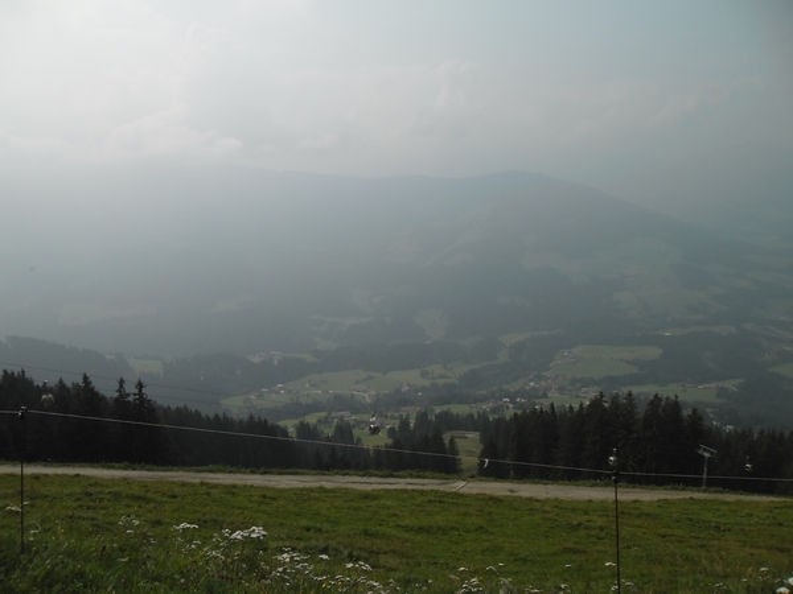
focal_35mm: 27
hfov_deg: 65.3
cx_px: 396
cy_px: 297
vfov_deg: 51.4
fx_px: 619
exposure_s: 1/279
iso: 80
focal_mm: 4.9
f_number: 9
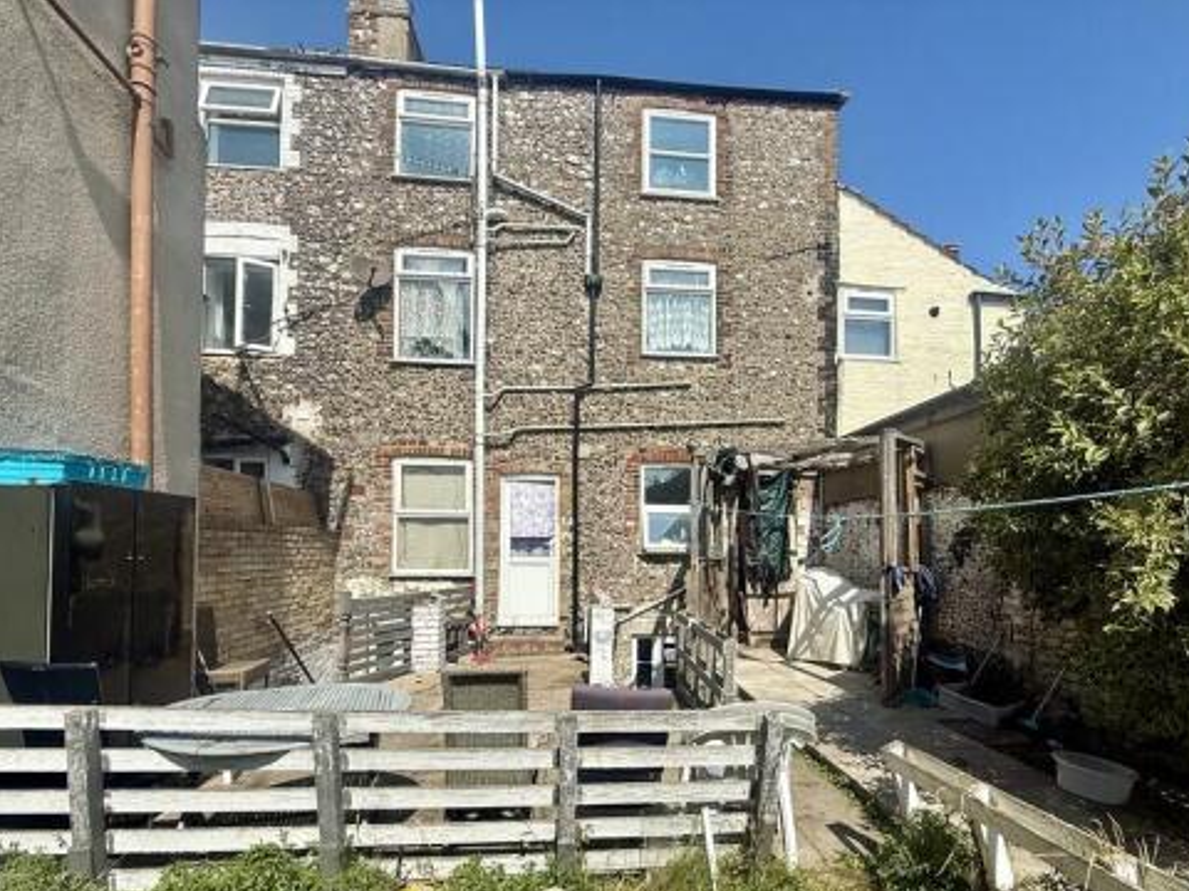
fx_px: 584
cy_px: 538
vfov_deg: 73.9
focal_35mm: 17
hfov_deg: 90.9
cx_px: 635
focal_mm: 2.22
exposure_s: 1/2841
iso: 50
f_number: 2.2
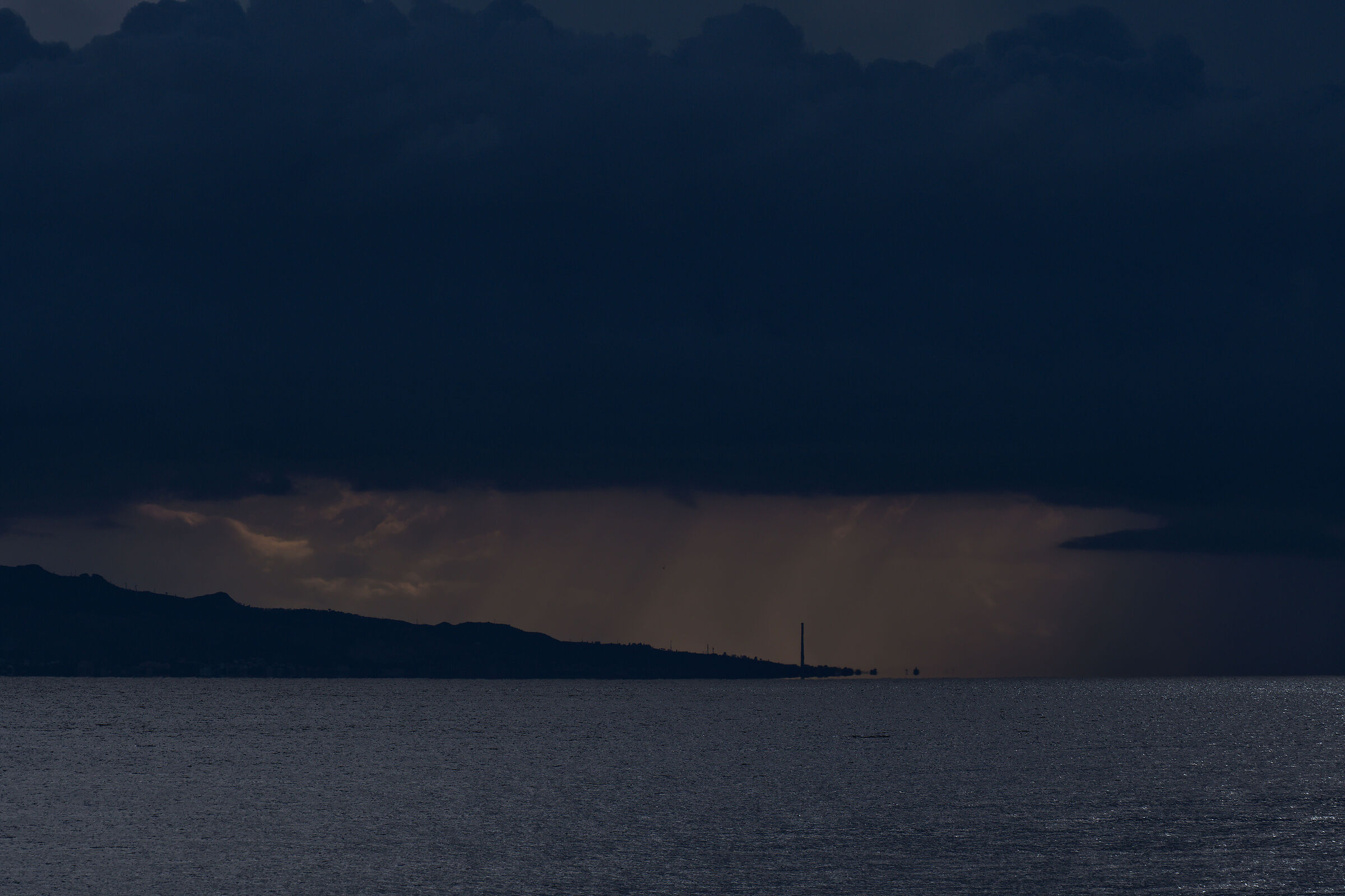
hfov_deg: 9.5
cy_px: 448
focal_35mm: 217
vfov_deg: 6.3
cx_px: 672
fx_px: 8104
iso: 100
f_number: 10
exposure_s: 1/1000
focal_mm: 145
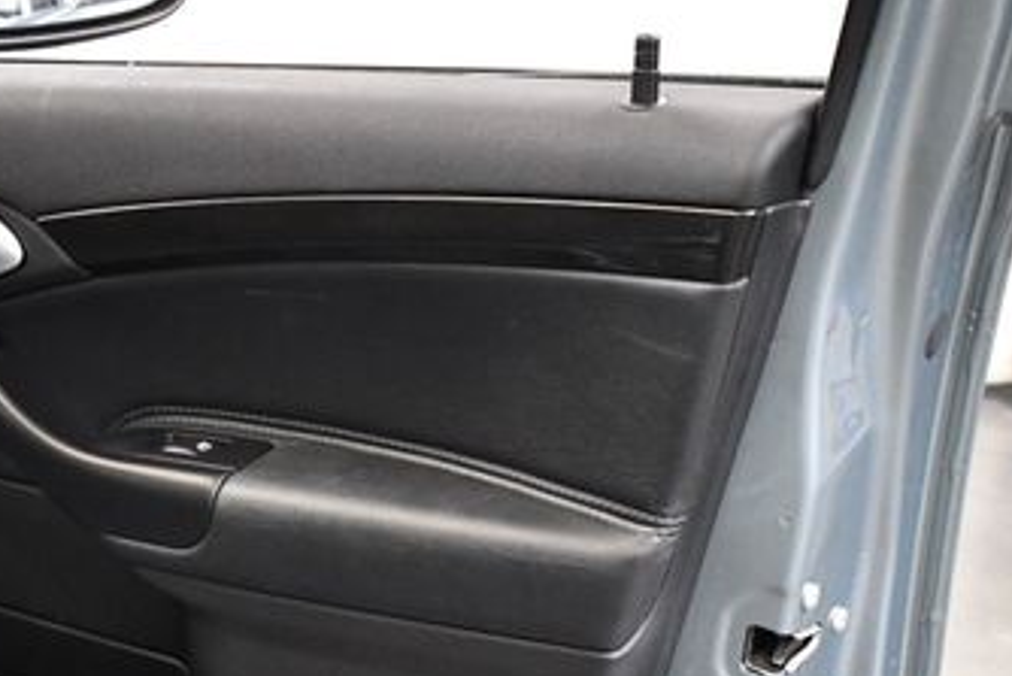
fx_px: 1940
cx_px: 391
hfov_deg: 29.1
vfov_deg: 19.5
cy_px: 543
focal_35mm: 69
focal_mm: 18
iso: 3200
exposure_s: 1/100
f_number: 3.5
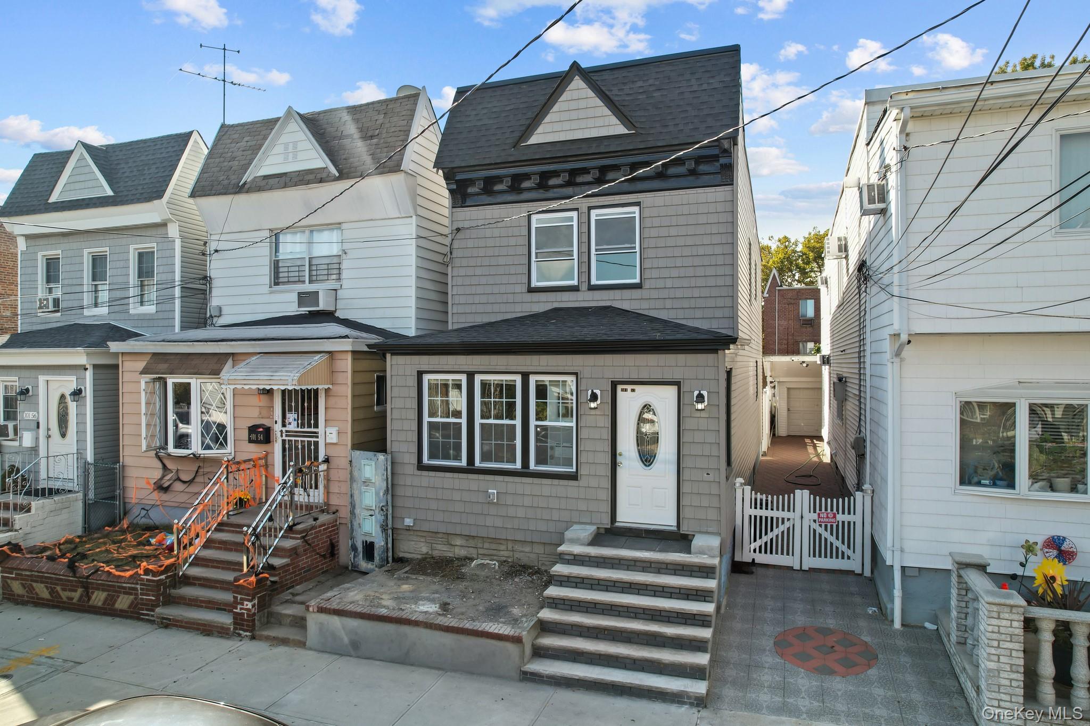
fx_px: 666
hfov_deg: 78.6
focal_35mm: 22
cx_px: 545
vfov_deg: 57.2
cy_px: 363
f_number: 2.8
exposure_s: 1/120
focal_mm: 8.38
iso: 200
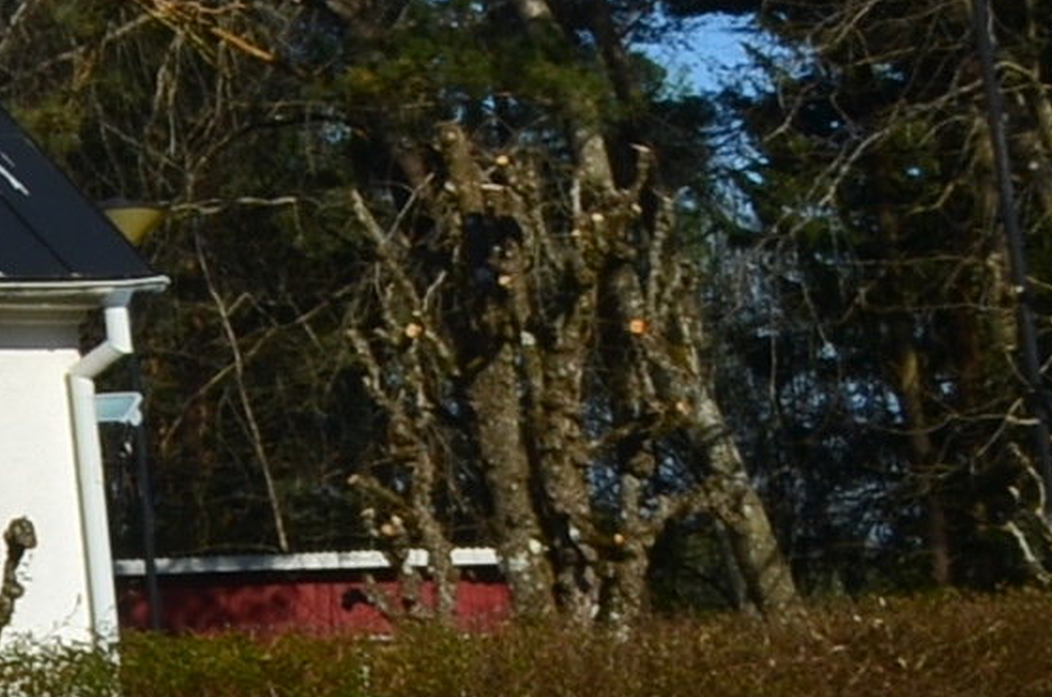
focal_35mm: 220
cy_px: -984
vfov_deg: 6.0
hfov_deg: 8.0
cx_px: -2170
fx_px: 6416
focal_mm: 22
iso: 100
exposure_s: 1/250
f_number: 13
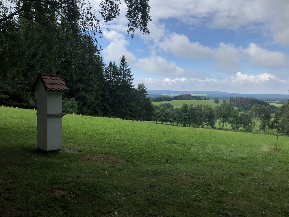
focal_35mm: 28
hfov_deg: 63.4
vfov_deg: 49.7
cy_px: 108
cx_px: 144
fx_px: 234
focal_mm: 3.99
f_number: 1.8
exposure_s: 1/2525
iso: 20
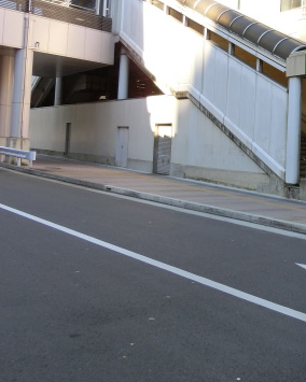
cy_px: 126
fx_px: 498
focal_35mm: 44
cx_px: 329
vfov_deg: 41.4
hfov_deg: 30.8
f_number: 3.5
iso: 80
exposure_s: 1/125
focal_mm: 4.5
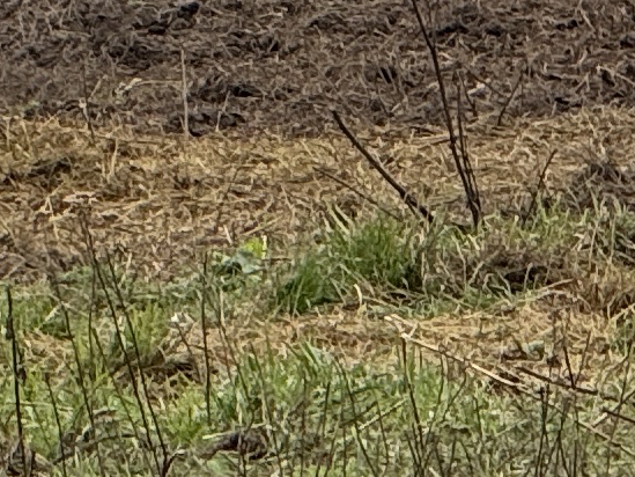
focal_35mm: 881
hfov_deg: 2.3
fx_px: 16165
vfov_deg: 1.7
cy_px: -736
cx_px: 494
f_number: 2.8
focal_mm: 15.66
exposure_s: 1/400
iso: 50
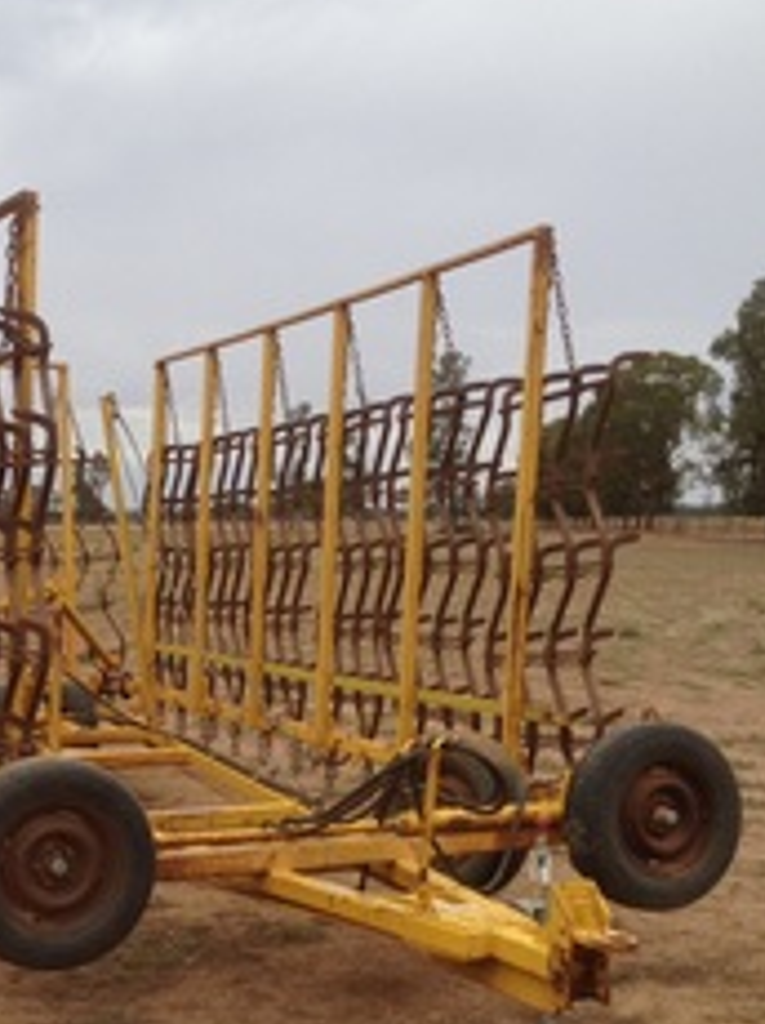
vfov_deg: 31.2
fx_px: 1801
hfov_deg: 23.6
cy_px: 752
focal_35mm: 61
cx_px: 138
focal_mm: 4.28
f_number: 2.4
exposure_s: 1/254
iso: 50
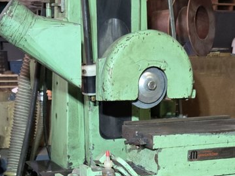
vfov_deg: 19.0
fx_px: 495
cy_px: 210
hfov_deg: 26.7
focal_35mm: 73
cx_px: 132
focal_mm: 5.4
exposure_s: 1/61.3
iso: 320
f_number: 1.8
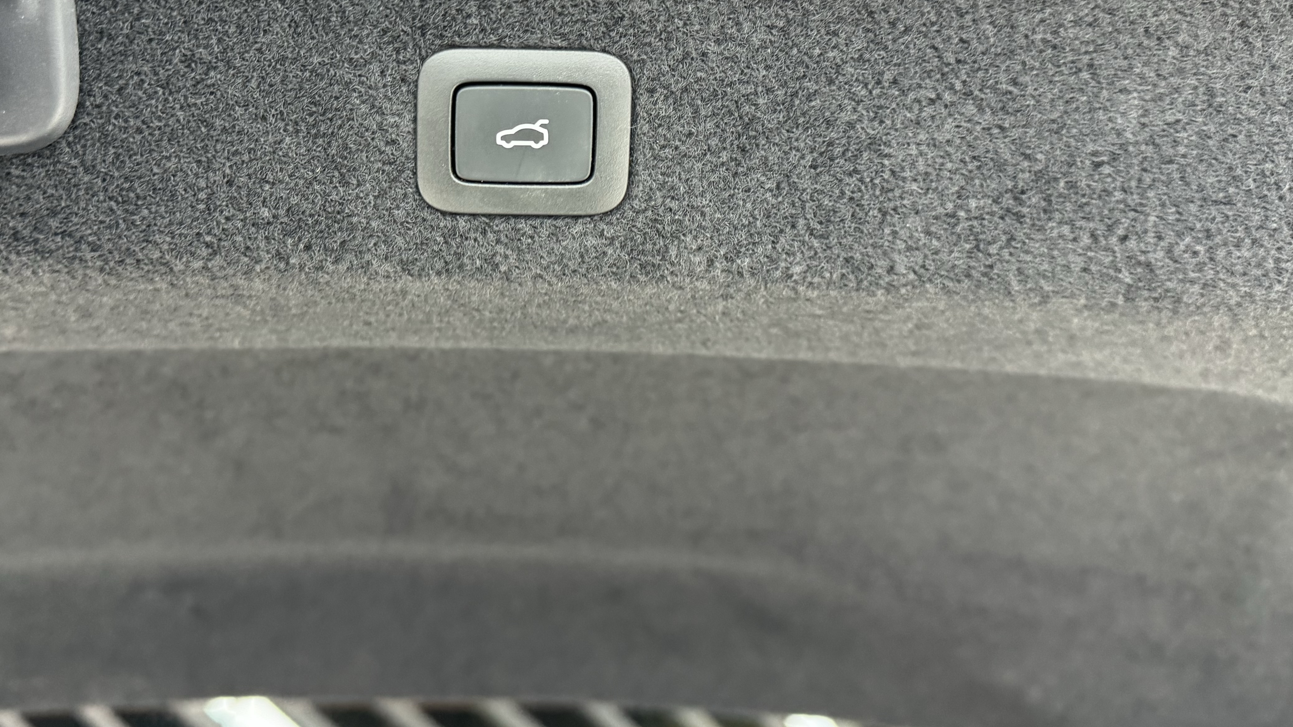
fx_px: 1234
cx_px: 531
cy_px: 156
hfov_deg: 55.0
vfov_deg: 32.0
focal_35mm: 36
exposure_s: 1/50
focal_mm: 6.76
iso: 400
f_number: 1.78
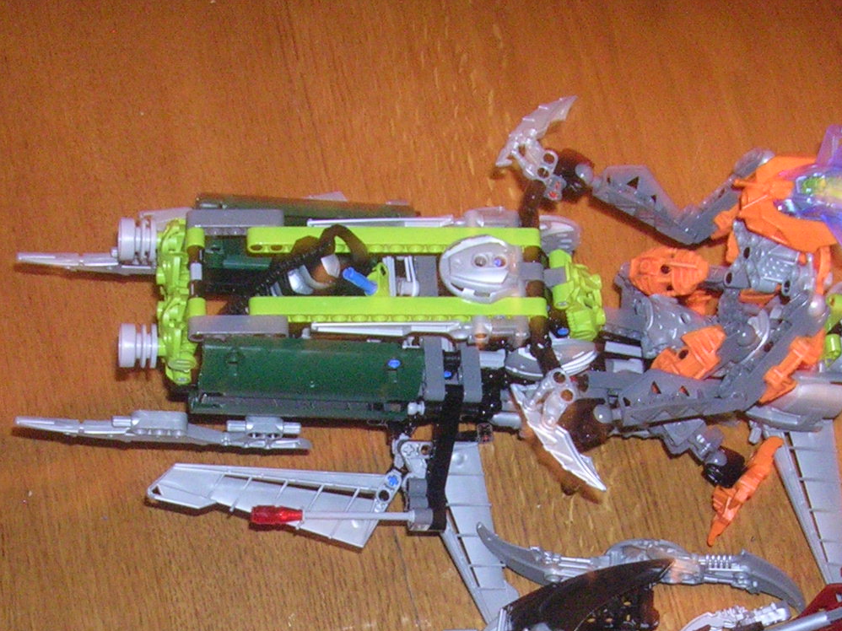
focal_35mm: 78
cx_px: 458
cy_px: 634
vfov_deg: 18.4
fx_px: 1897
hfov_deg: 25.0
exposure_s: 1.5
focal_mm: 5.8
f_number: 2.8
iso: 200
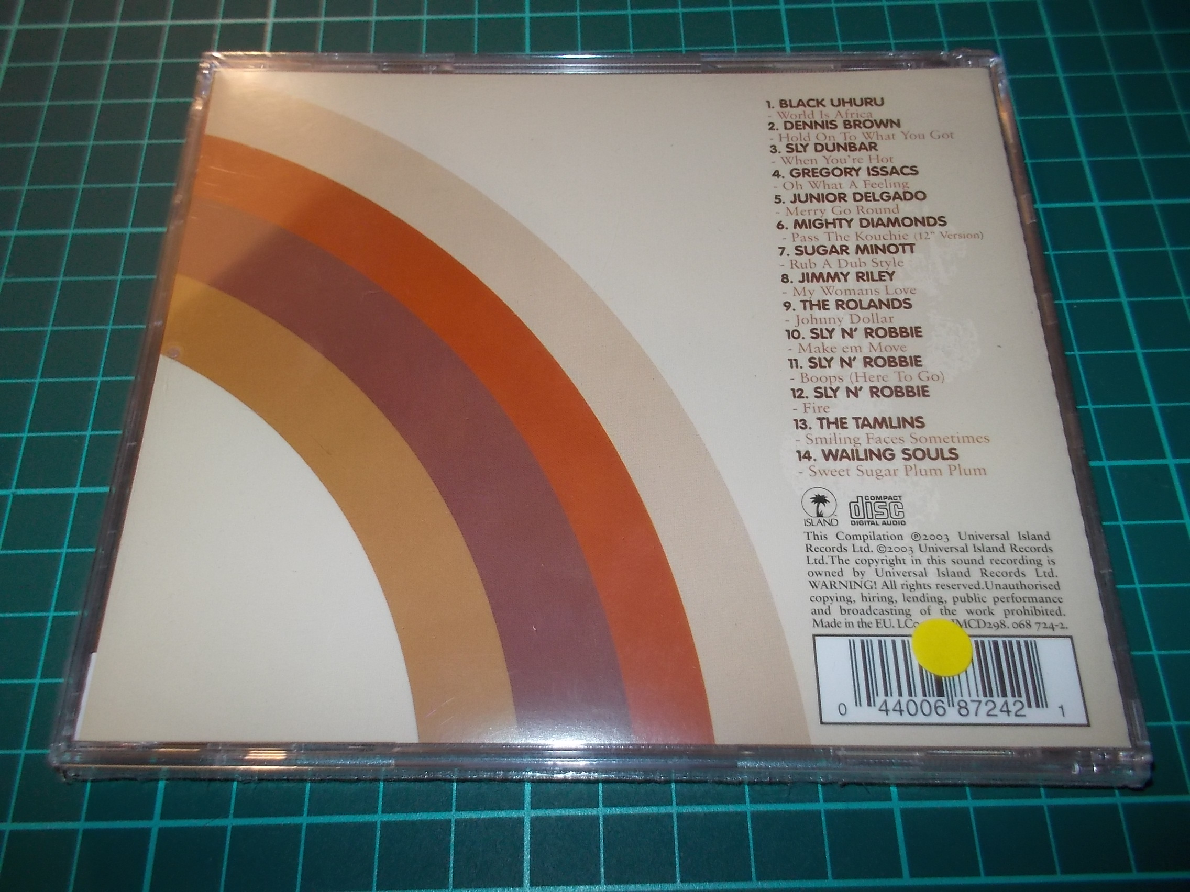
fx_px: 997
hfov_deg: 61.7
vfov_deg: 48.2
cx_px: 595
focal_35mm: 29
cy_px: 446
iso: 200
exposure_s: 1/30
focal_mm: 4.1
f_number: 3.3
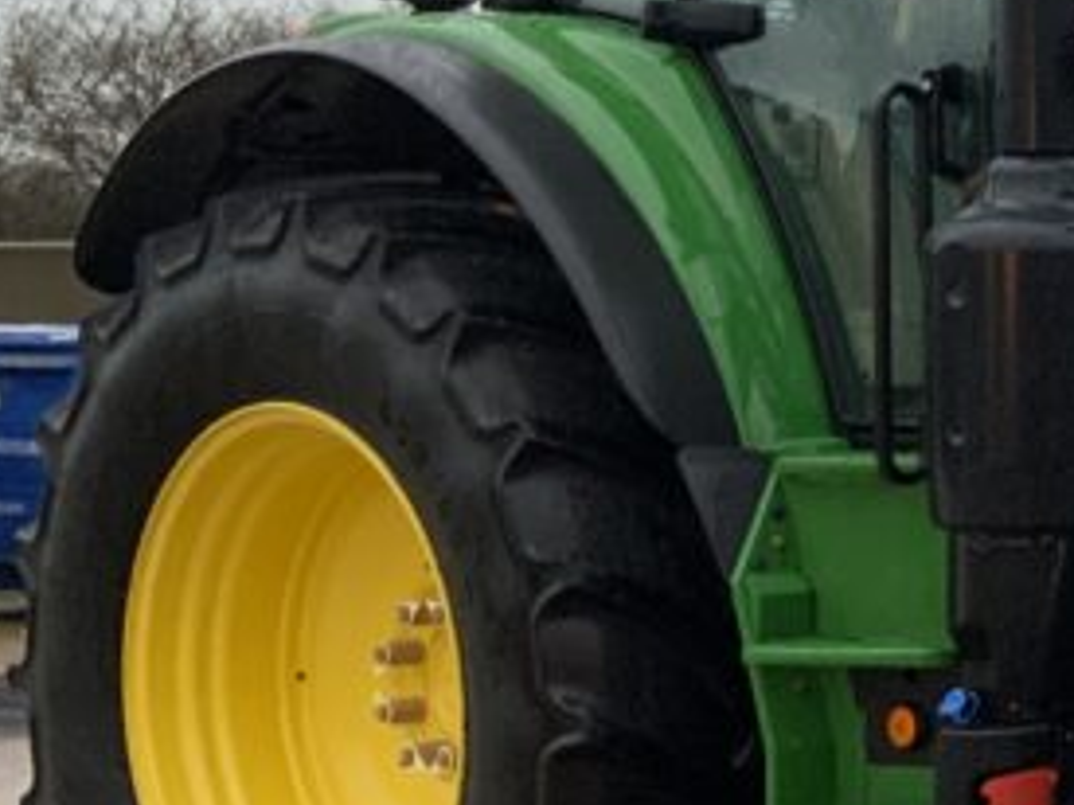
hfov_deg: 16.1
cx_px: 1785
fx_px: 3349
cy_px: 379
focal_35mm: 108
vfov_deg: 13.7
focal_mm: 3
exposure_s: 1/87
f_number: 1.8
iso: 64
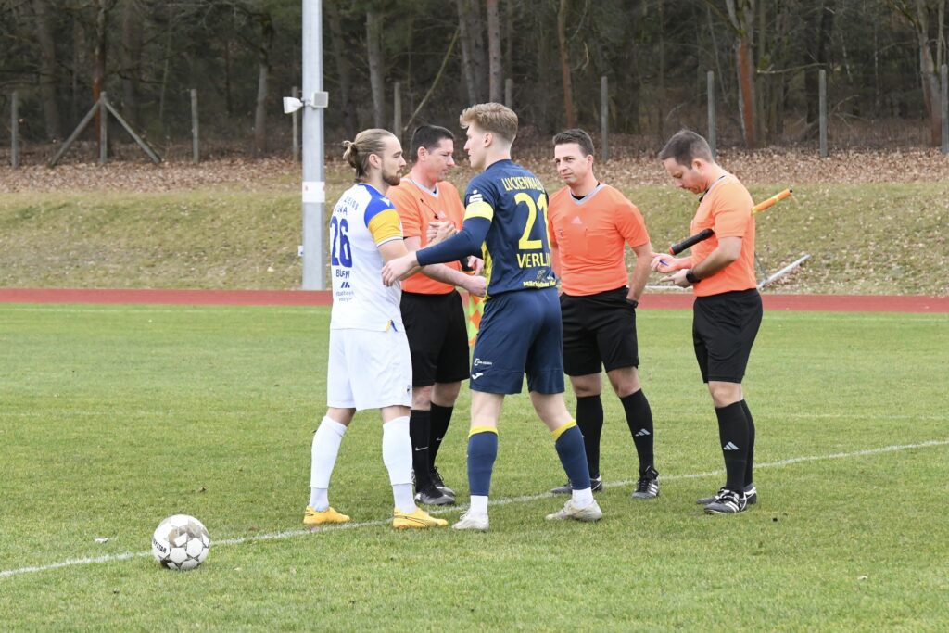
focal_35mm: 70
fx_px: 1845
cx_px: 474
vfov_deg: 19.5
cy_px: 316
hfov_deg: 28.8
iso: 3200
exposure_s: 1/1600
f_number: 5.6
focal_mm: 70
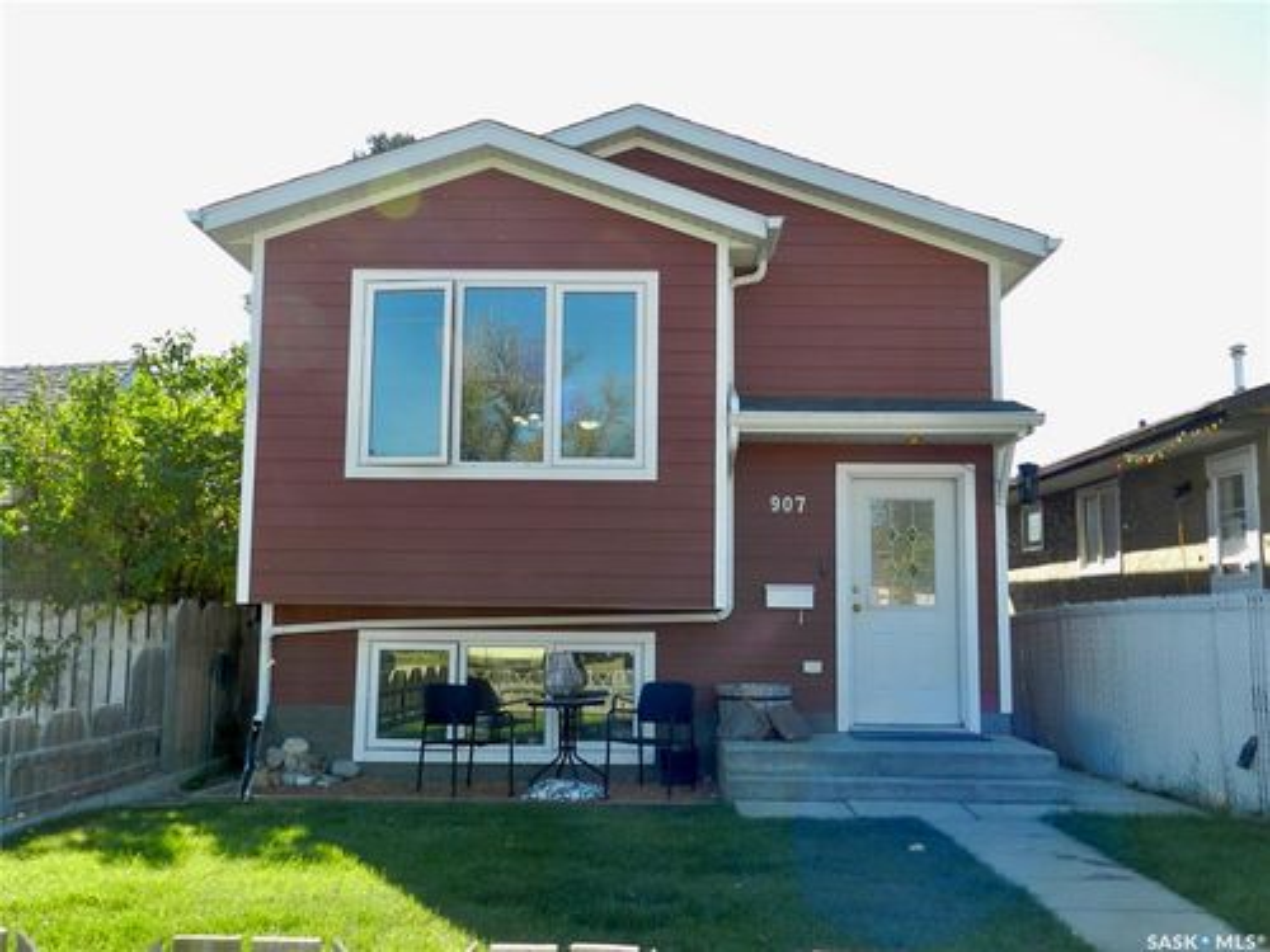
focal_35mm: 32
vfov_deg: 44.2
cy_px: 476
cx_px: 635
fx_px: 1174
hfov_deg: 56.8
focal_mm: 5.6
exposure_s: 1/320
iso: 160
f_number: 3.7
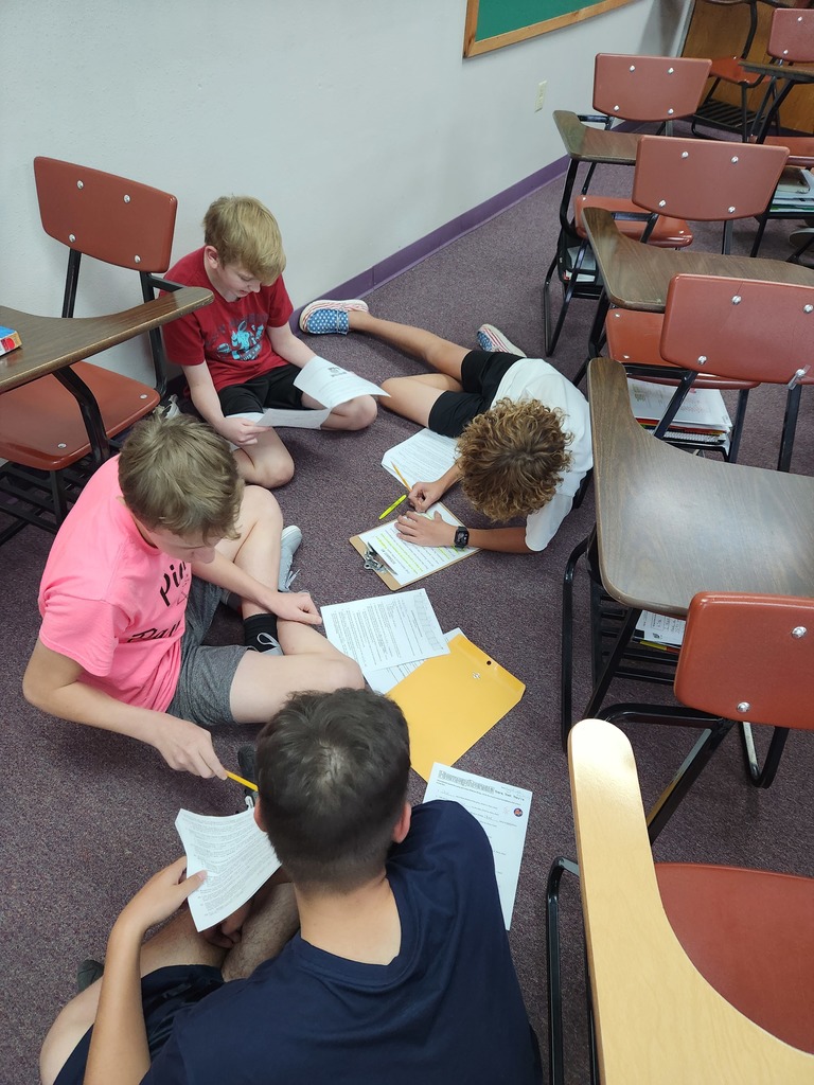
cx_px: 407
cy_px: 542
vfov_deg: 73.9
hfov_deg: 58.9
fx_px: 721
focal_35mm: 23
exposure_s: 1/120
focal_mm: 5.4
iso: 640
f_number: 1.8
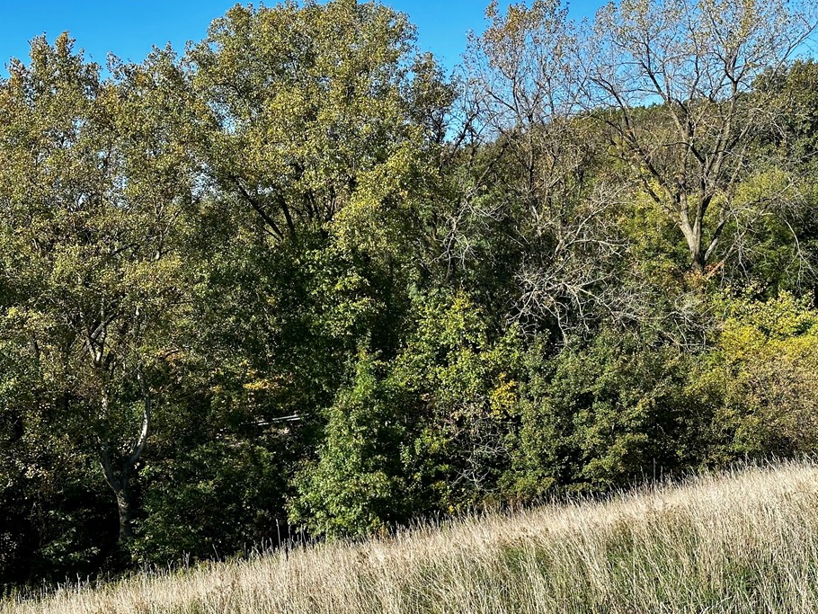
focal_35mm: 54
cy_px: 334
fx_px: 1276
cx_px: 454
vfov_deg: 27.0
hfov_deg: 35.5
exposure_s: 1/1953
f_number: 1.78
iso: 64
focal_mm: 6.86
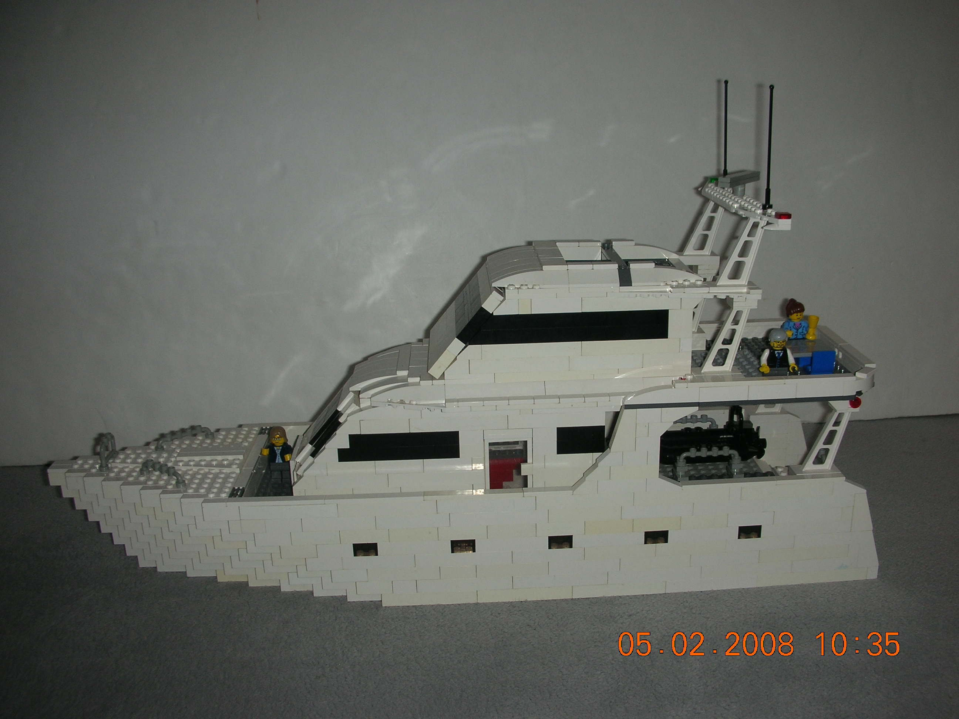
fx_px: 970
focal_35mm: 35
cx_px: 480
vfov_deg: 40.7
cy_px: 360
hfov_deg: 52.6
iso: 50
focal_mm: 5.8
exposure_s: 1/60.1
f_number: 3
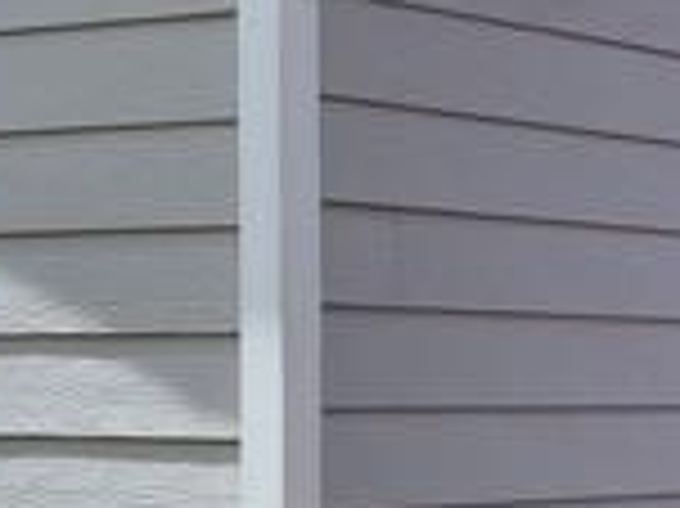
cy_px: 553
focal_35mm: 156
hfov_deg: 12.7
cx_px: 225
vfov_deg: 9.4
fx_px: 3062
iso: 12
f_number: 1.8
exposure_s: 1/598
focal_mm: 6.4
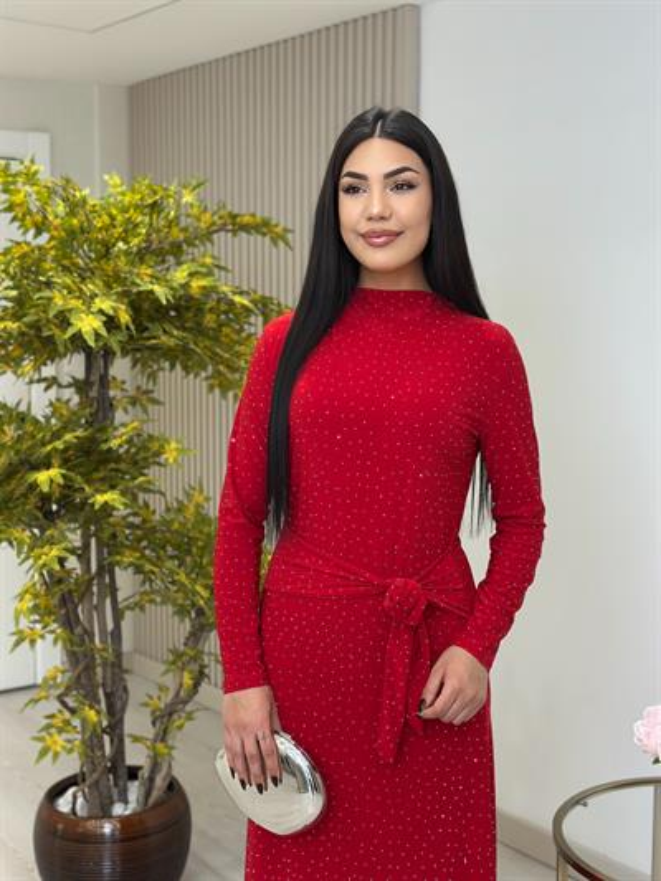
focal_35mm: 48
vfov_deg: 39.6
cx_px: 330
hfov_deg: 30.3
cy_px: 440
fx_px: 1222
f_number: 1.78
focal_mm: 6.86
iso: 64
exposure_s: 1/128
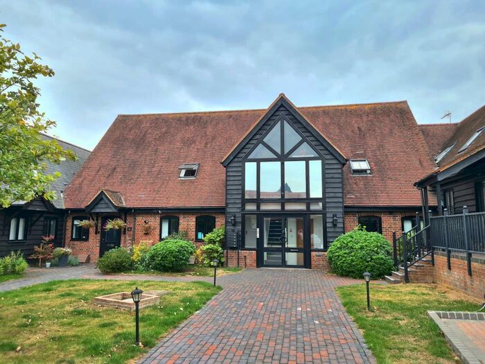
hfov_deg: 67.3
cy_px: 182
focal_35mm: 26
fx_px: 364
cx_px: 242
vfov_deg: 53.1
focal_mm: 5.4
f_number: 1.8
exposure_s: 1/588
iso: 50
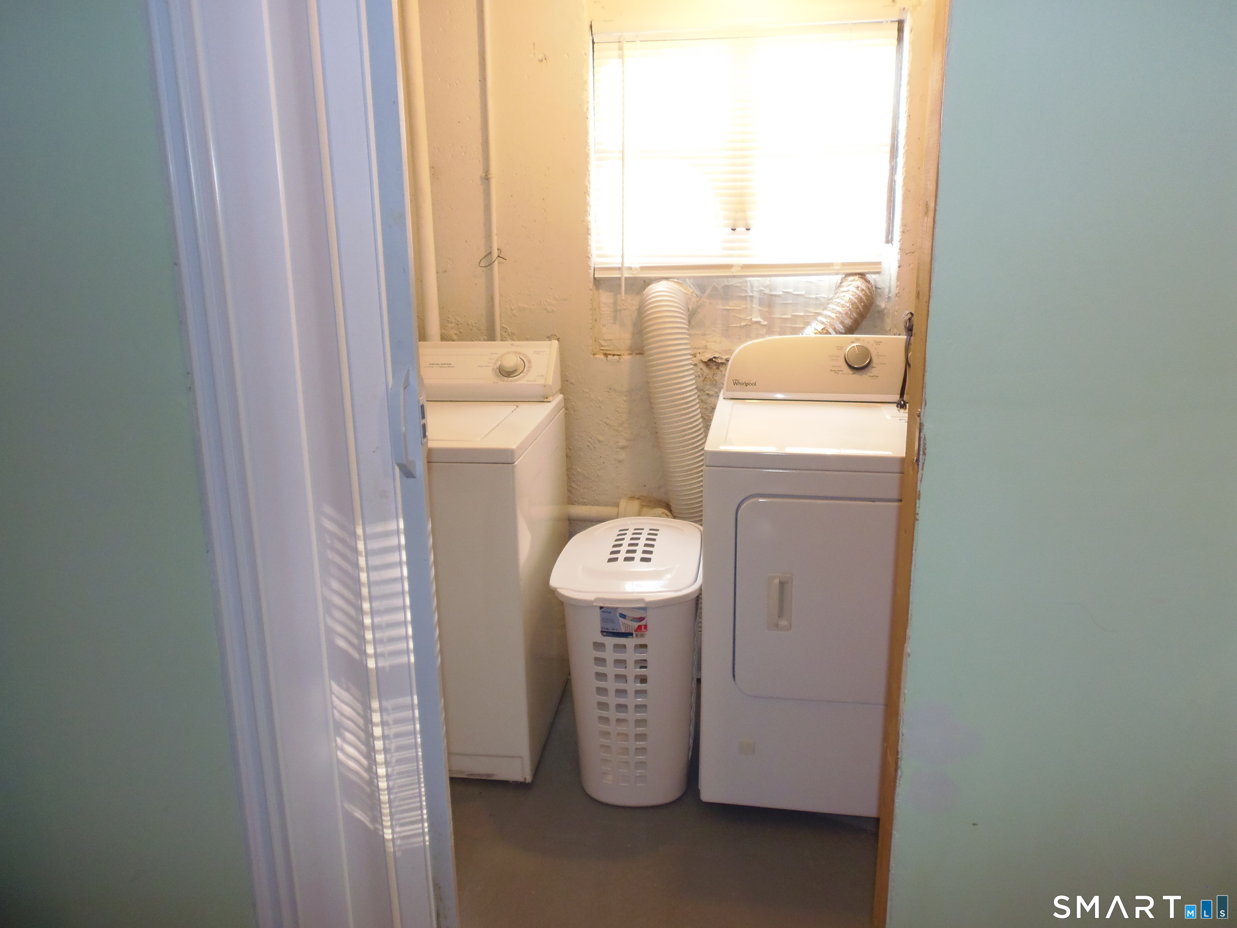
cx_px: 618
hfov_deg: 71.6
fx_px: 858
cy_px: 464
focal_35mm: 24
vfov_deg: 56.8
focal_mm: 4.3
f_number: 2.9
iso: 200
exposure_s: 1/30
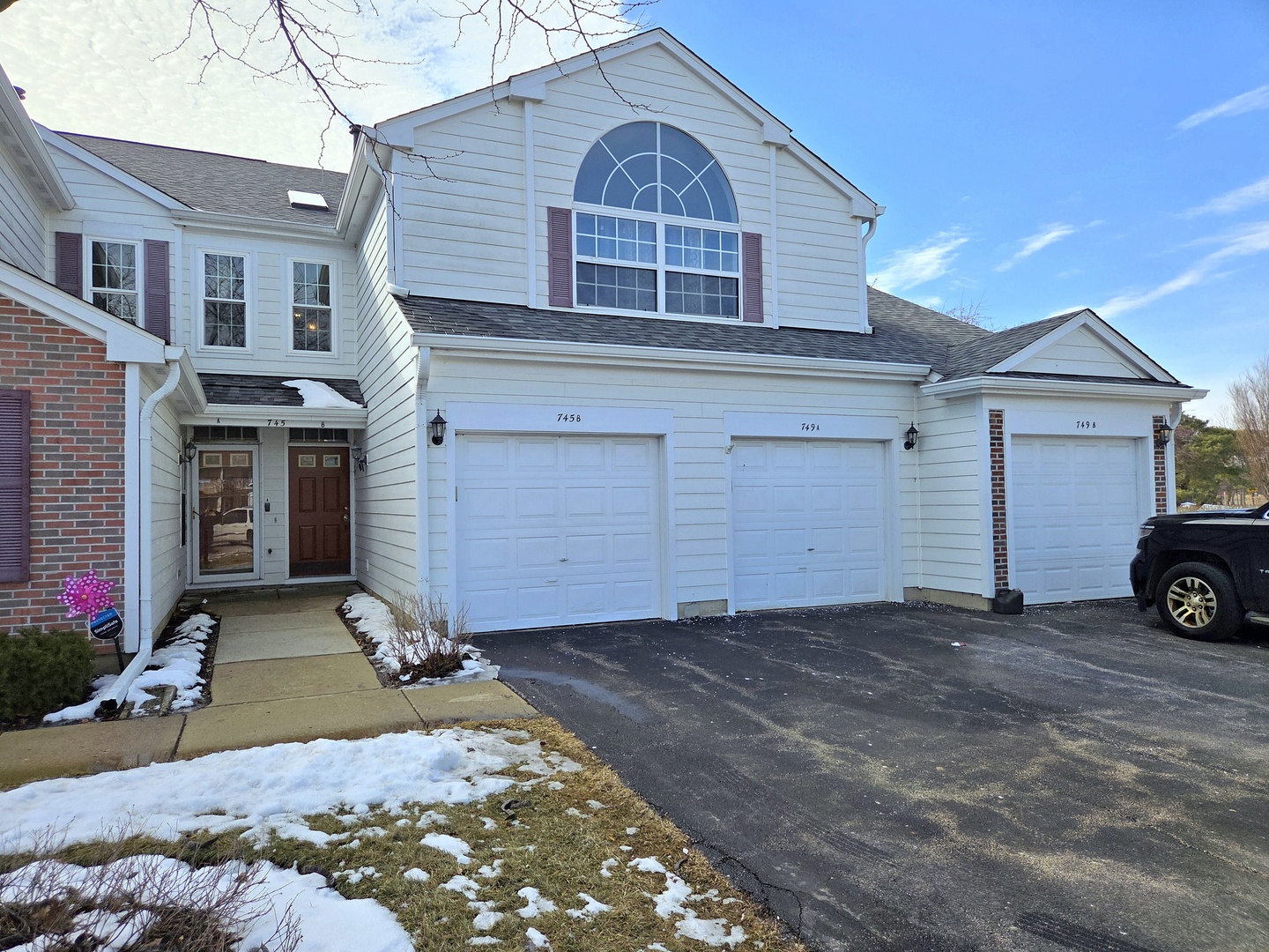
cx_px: 634
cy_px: 476
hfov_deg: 73.9
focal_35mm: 23
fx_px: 843
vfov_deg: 58.9
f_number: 1.8
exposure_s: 1/7328
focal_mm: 5.4
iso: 80
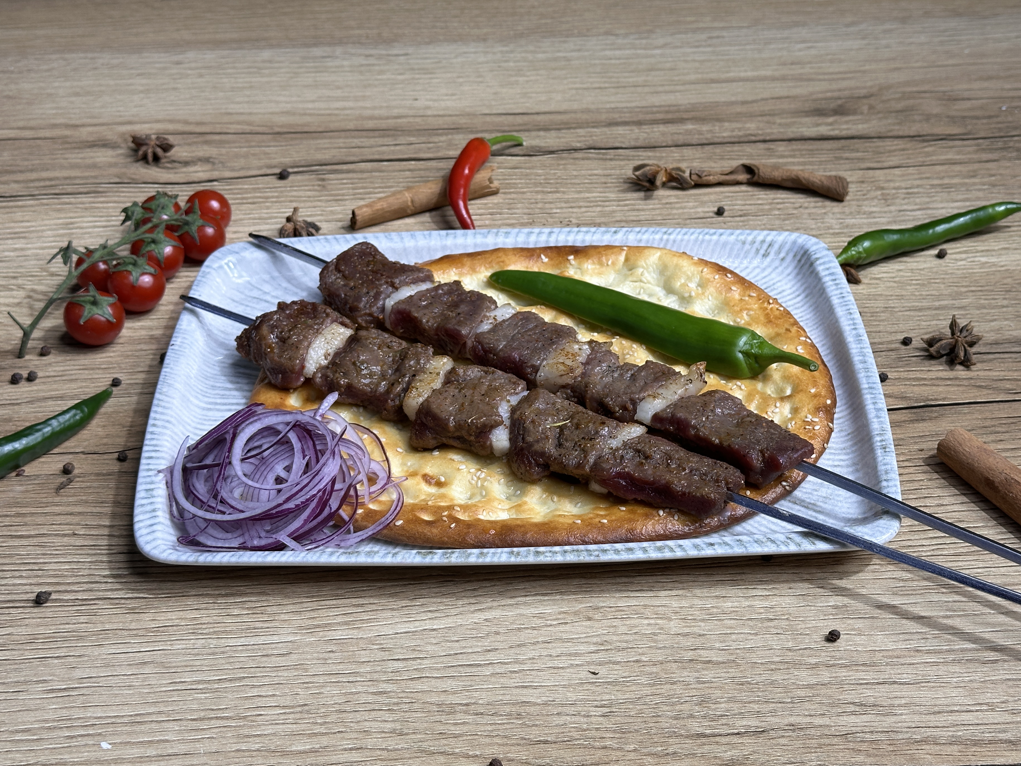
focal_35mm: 53
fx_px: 1563
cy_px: 410
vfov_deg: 27.5
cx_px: 536
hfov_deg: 36.2
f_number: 1.78
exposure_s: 1/111
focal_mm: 6.86
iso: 40
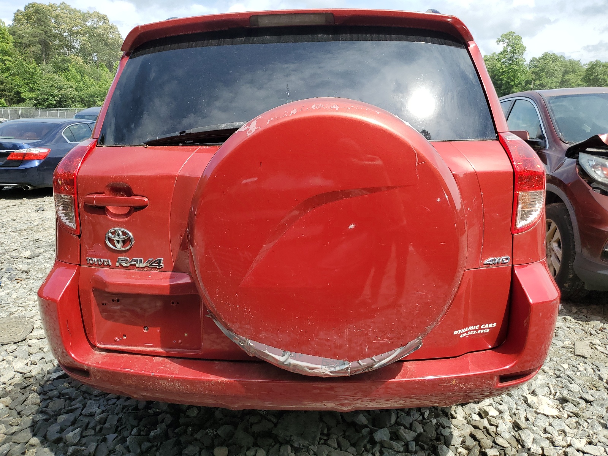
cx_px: 304
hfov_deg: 67.3
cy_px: 228
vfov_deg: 53.1
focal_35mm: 26
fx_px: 457
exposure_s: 1/1667
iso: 50
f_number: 1.5
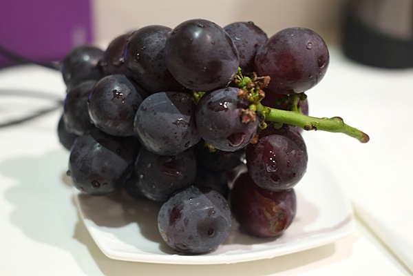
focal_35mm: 53
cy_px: 138
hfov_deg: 37.5
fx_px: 608
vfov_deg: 25.5
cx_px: 206
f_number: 2.8
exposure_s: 1/10
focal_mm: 35
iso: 640
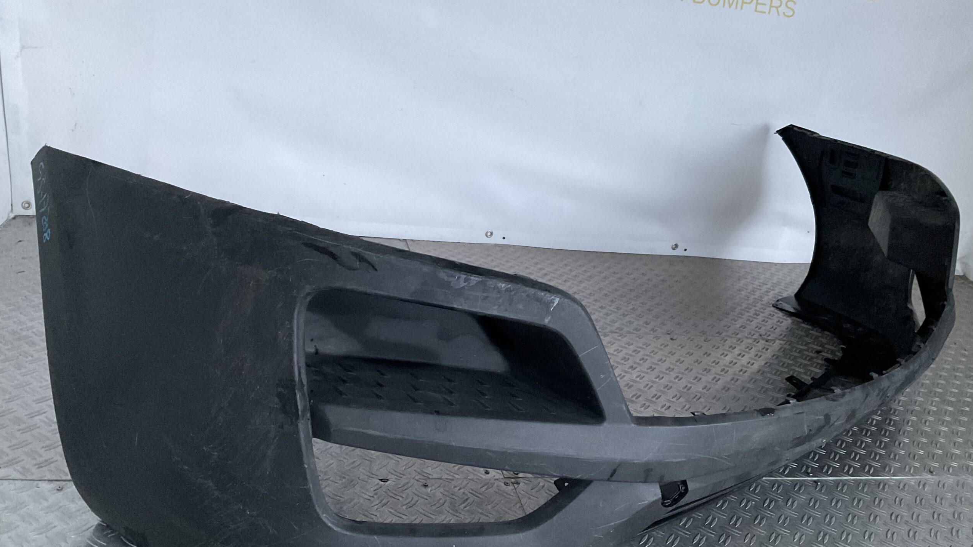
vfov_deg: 36.5
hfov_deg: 61.0
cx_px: 491
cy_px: 332
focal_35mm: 32
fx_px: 826
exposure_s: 1/30
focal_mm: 3
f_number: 1.8
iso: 400
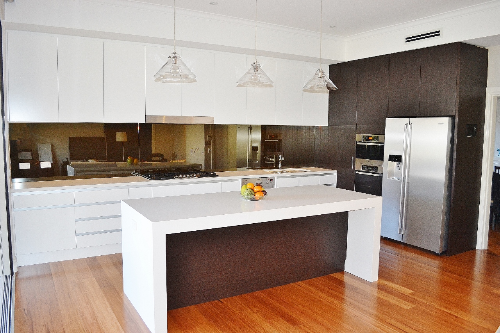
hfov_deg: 67.4
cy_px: 166
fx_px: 375
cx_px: 250
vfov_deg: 47.9
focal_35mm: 27
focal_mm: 18
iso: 560
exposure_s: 1/60
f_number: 3.5
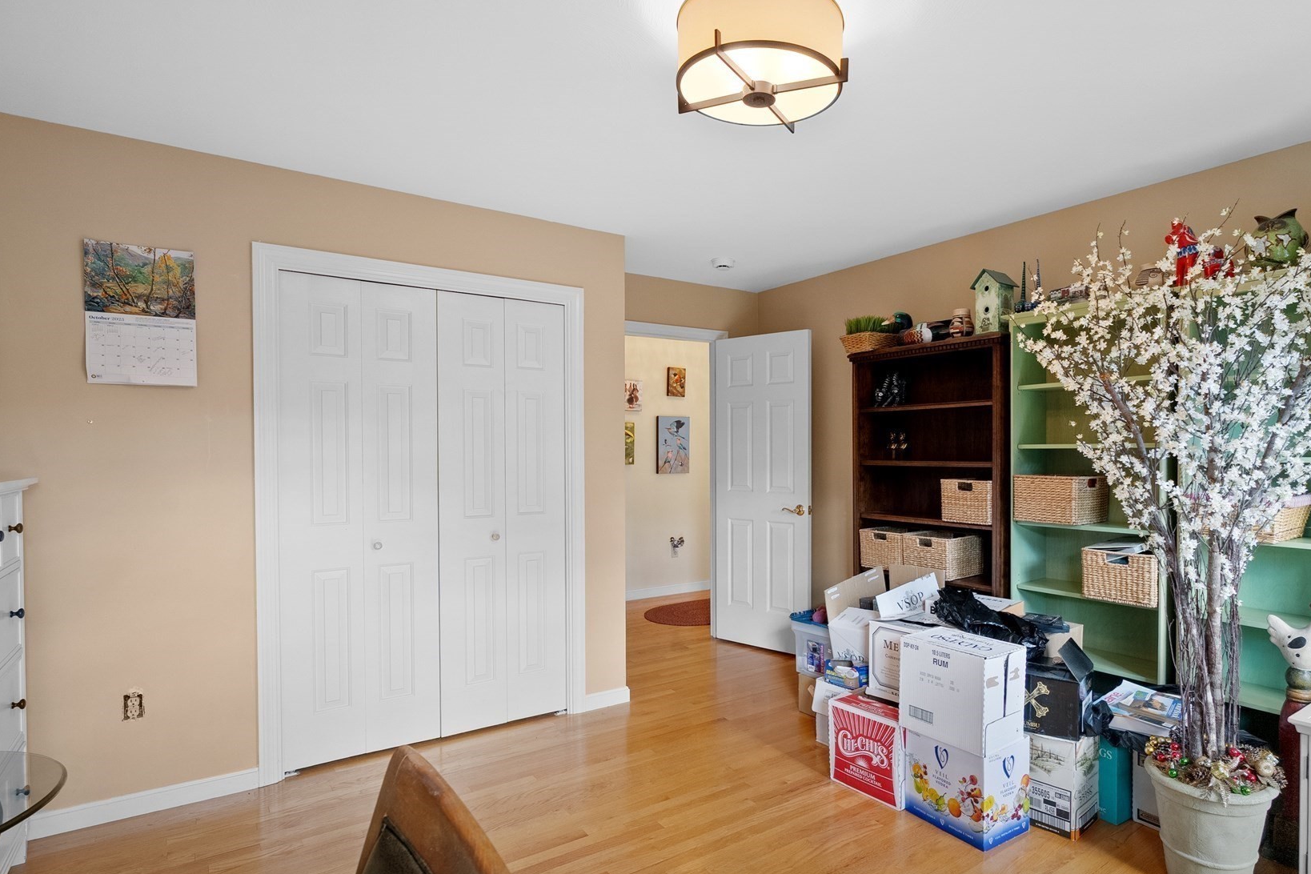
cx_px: 764
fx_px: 728
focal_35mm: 20
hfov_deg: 83.3
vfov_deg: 61.9
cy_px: 462
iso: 320
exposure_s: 1/3
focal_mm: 16
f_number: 8
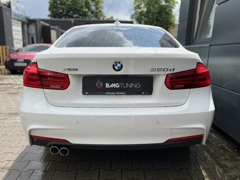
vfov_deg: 53.1
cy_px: 90
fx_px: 180
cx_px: 120
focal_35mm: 26
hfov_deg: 67.3
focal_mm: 5.7
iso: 50
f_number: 1.5
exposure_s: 1/3460
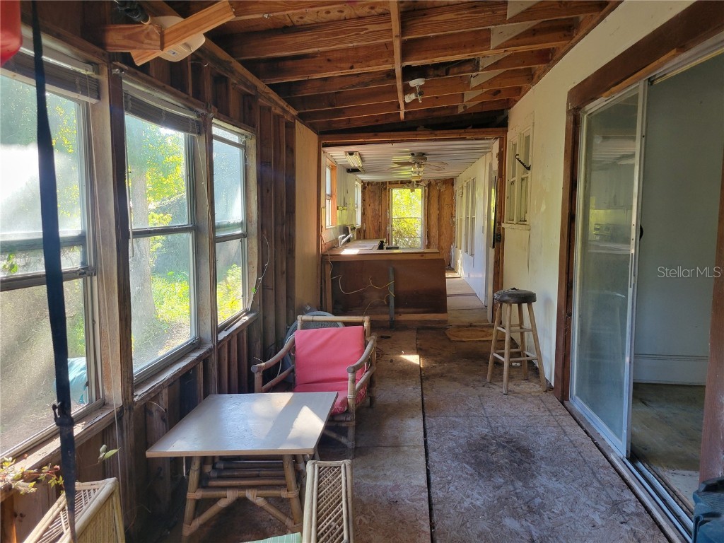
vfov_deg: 53.1
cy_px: 272
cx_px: 362
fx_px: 544
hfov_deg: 67.3
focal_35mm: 26
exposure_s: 1/120
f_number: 1.8
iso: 200
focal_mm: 5.4
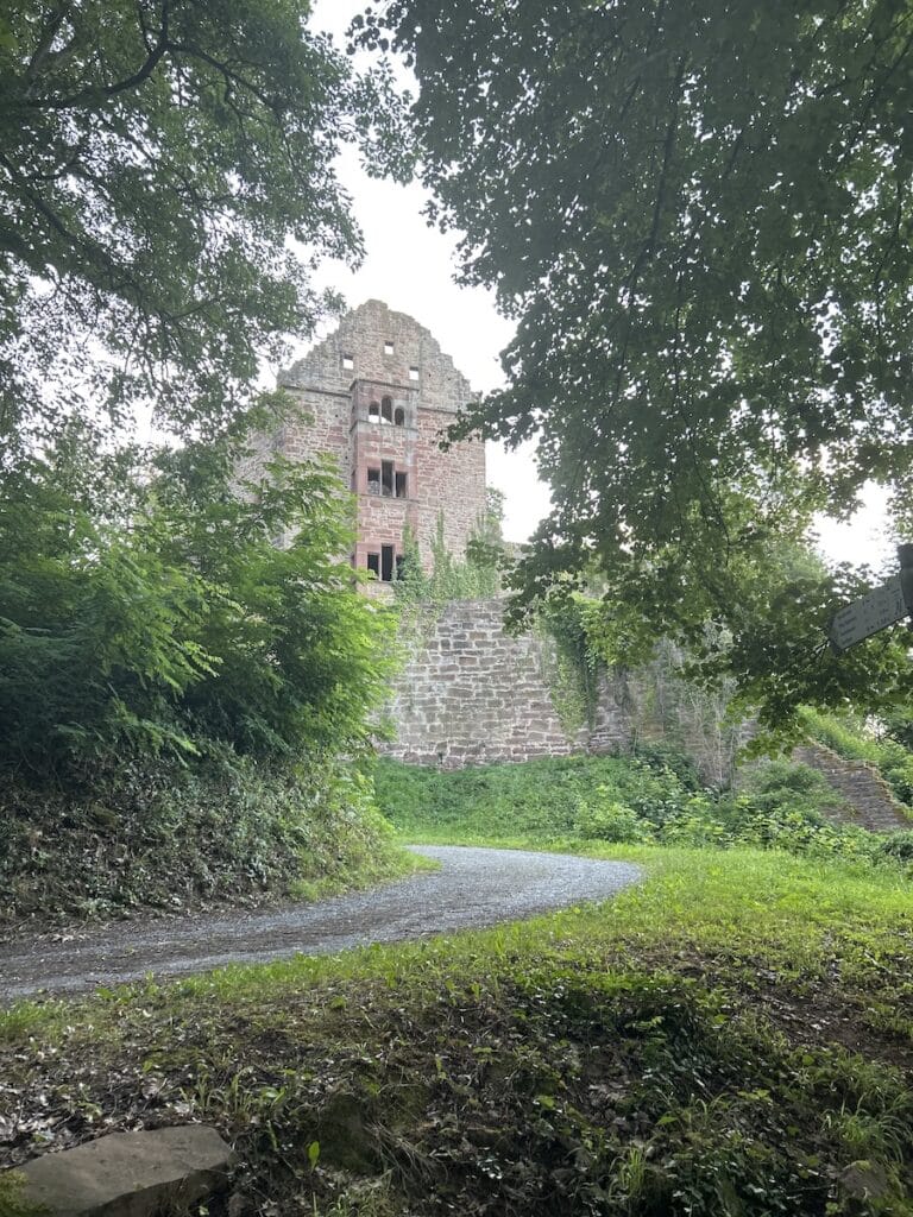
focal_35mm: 26
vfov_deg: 67.3
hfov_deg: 53.1
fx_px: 914
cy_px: 608
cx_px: 456
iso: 64
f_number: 1.5
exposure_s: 1/121
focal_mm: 5.7
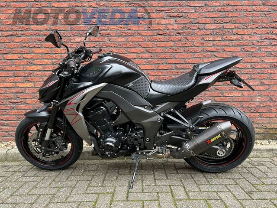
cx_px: 138
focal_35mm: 26
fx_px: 208
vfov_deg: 53.1
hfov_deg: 67.3
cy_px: 104
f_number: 1.5
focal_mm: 5.7
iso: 125
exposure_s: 1/64
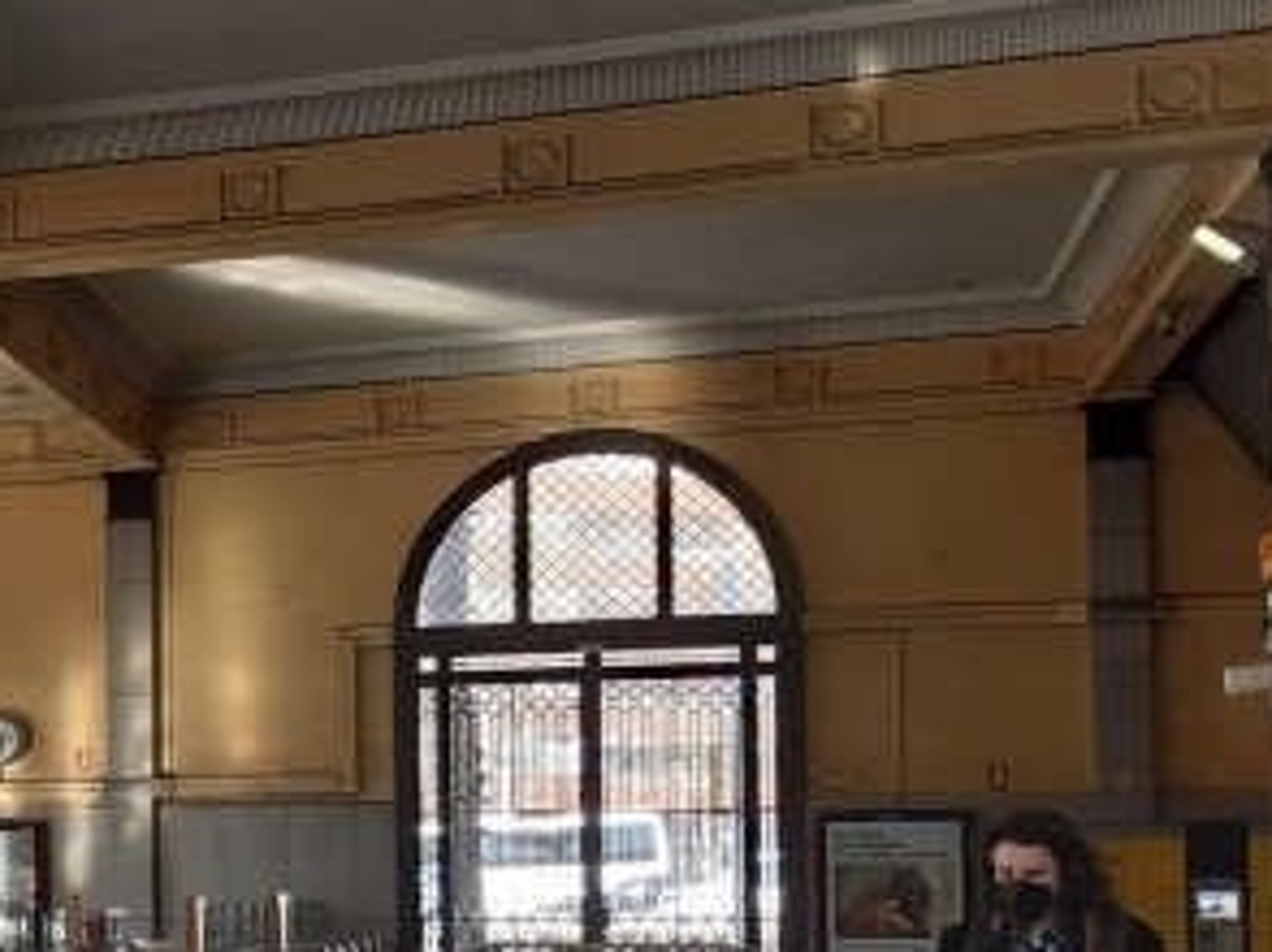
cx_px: -368
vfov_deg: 21.1
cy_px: 861
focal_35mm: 68
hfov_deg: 24.9
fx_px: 2497
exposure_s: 1/100
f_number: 1.7
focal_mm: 3.92
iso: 50
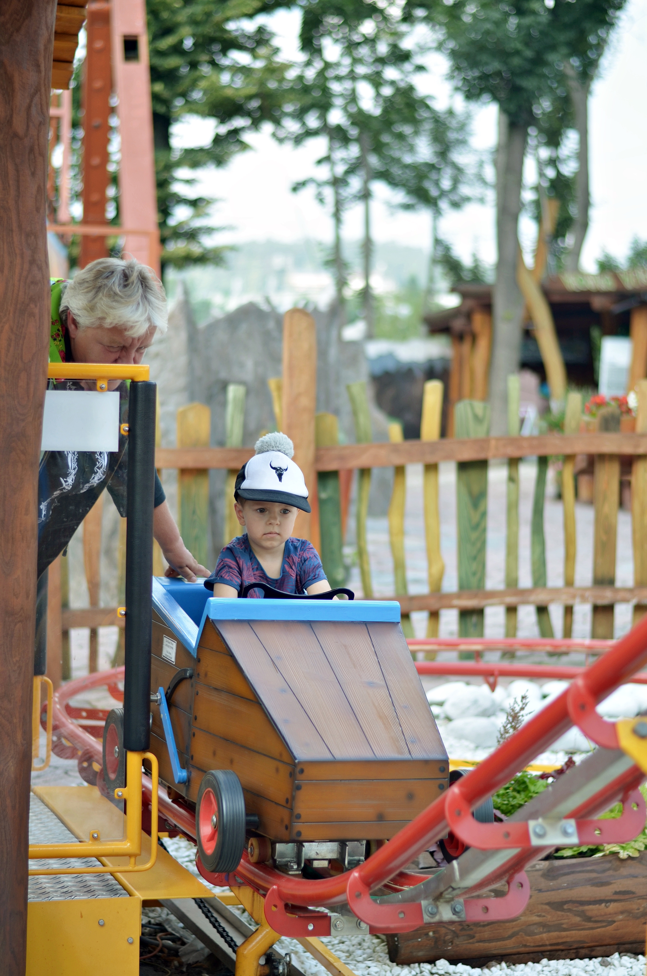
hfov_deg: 18.1
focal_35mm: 75
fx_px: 2031
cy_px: 488
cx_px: 324
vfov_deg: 27.0
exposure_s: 1/800
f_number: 1.8
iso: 100
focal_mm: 50
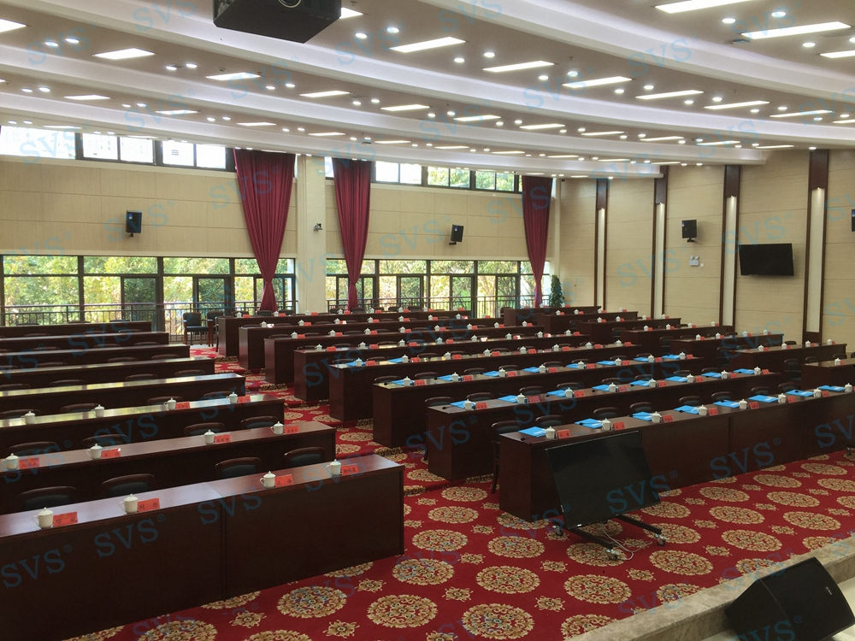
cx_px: 428
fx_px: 716
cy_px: 320
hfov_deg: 61.7
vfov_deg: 48.2
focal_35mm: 29
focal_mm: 4.15
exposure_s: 1/50
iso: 32
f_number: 2.2
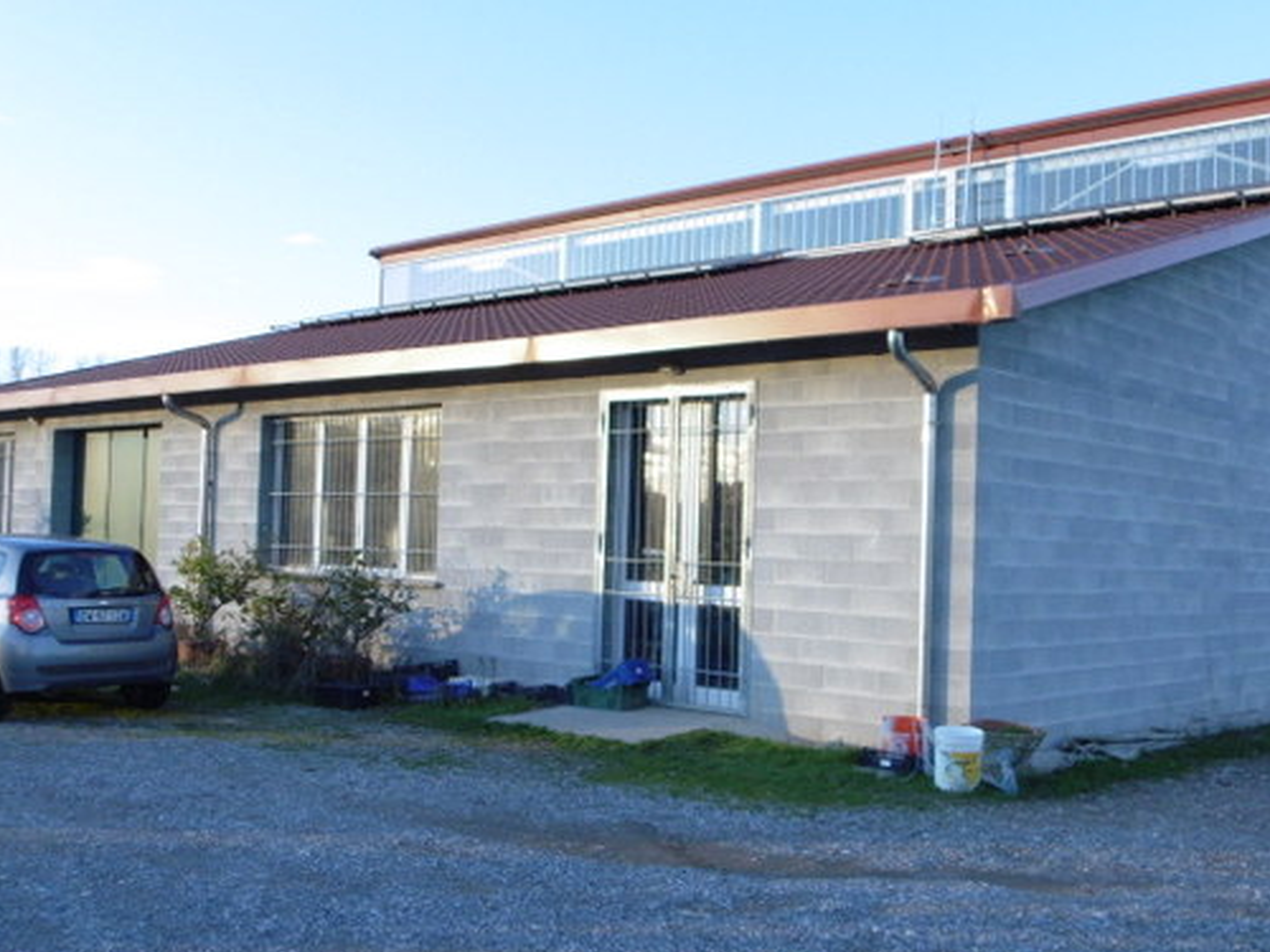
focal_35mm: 40
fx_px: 1468
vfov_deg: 36.0
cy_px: 493
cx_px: 706
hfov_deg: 46.7
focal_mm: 4.5
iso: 100
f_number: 3.1
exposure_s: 1/320
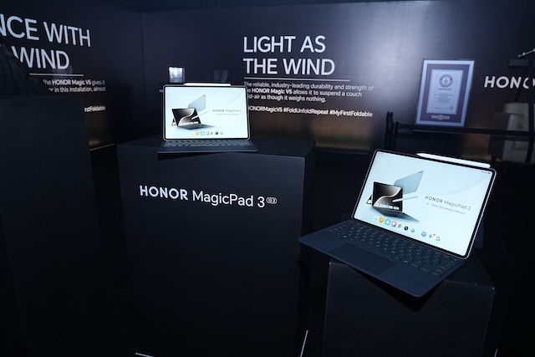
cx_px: 268
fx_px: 357
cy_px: 178
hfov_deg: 73.7
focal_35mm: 24
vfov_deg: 53.2
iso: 1250
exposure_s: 1/200
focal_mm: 24
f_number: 5
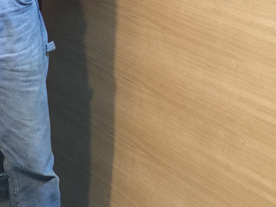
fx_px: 805
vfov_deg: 14.4
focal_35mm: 101
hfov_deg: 18.7
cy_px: 207
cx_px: 304
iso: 100
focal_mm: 4.15
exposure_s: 1/15
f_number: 2.2
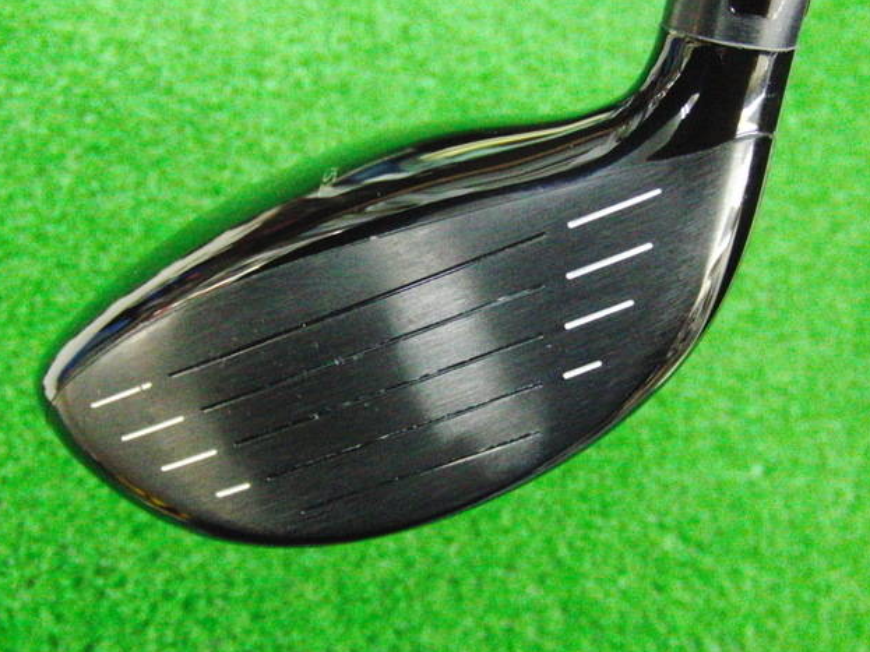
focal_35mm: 38
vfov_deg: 37.7
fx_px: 955
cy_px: 321
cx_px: 432
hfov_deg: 49.0
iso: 3200
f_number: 3.6
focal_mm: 6.42
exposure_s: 1/100
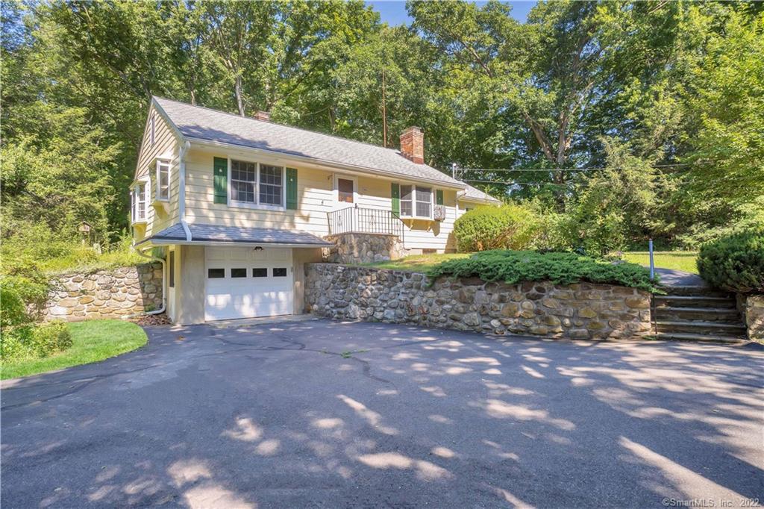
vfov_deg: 67.3
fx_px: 382
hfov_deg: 90.0
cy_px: 254
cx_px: 382
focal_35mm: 18
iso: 200
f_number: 8
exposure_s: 1/100
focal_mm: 12
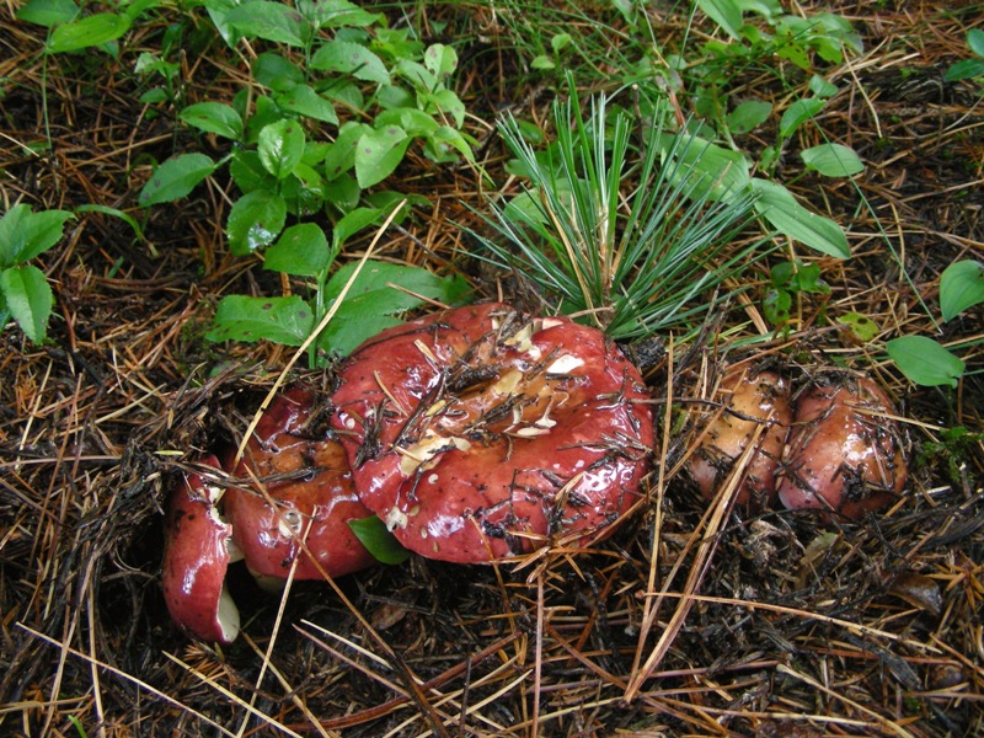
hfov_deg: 49.0
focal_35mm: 38
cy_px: 369
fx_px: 1080
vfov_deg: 37.7
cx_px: 492
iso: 200
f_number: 3.5
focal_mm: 6.3
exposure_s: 1/19.3
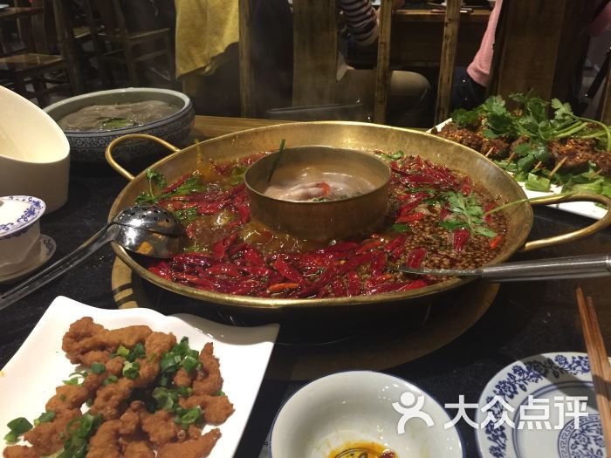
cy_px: 229
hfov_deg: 61.7
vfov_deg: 48.2
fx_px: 512
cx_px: 306
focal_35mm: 29
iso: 100
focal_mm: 4.15
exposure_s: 1/10
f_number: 2.2
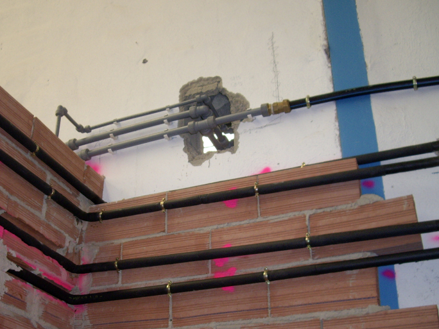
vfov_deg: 29.0
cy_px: 213
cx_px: 180
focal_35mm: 50
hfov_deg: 38.1
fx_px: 634
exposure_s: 1/40
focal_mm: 7.9
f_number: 2.8
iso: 200
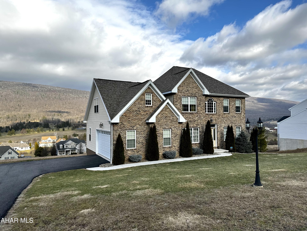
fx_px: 213
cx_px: 154
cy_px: 116
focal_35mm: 24
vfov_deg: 56.8
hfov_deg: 71.6
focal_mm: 6.86
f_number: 1.78
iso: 80
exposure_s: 1/887
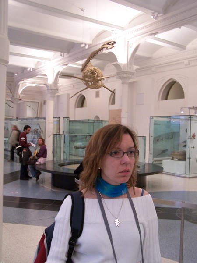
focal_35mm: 38
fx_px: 288
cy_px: 132
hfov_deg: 37.7
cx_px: 98
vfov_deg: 49.0
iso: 140
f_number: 2.8
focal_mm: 6.3
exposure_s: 1/8
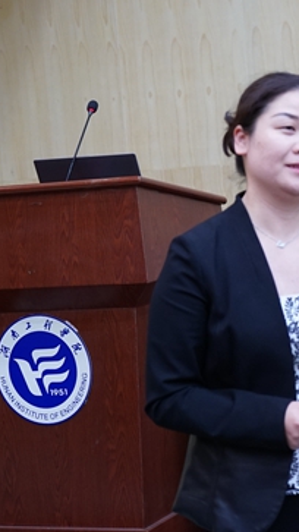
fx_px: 1566
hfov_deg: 10.9
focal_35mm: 111
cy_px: 253
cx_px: 264
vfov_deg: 19.3
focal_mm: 64
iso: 2500
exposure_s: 1/80
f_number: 4.5
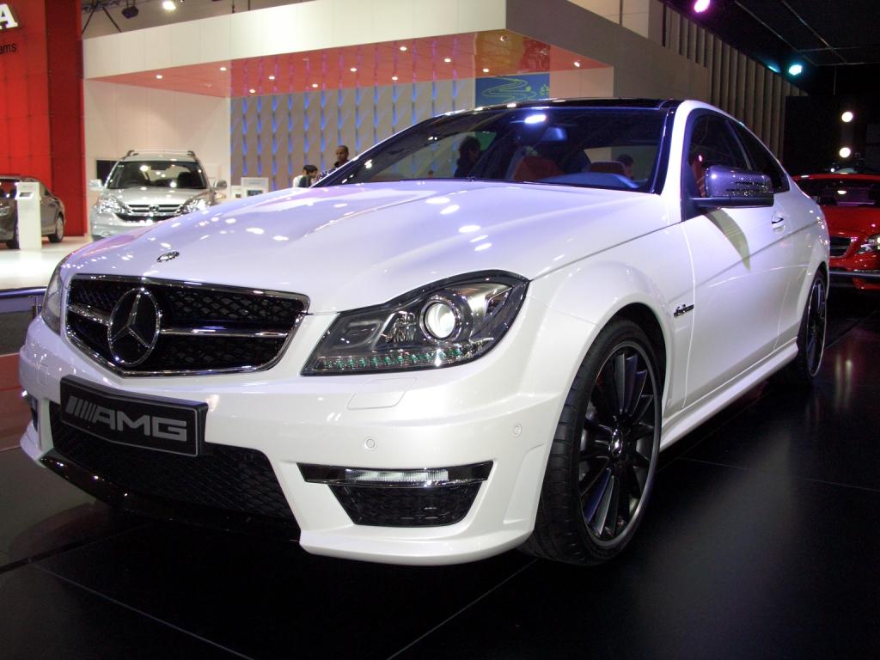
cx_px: 440
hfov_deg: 55.4
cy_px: 330
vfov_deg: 42.9
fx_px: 839
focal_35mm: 33
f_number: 2.8
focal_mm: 7.1
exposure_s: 1/80
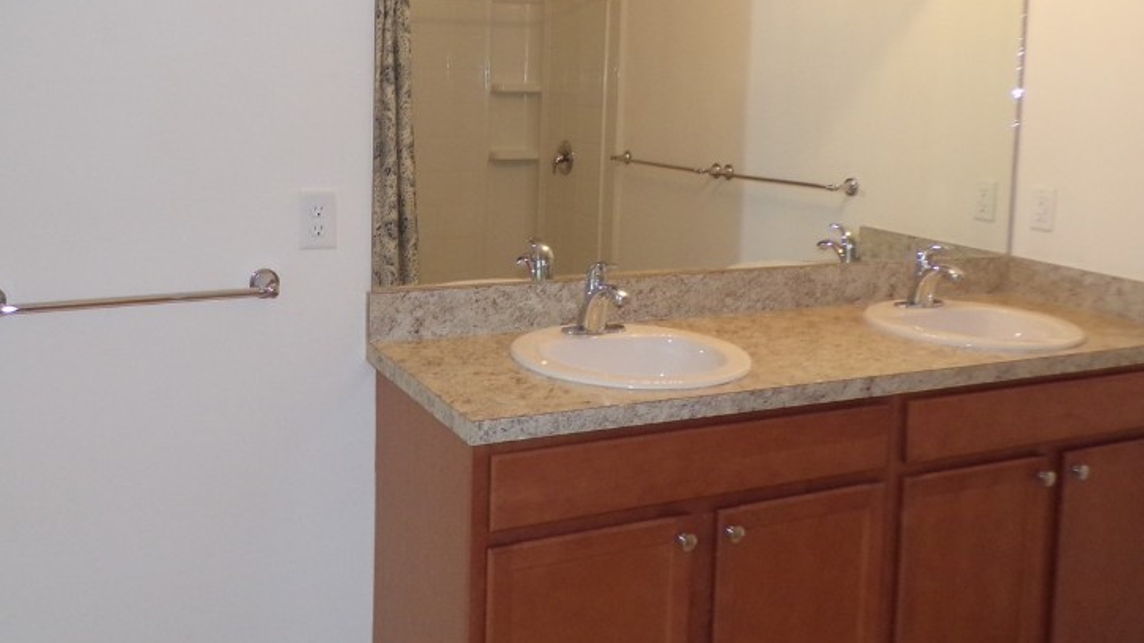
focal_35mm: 37
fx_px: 1122
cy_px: 144
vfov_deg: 31.3
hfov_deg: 53.8
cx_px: 496
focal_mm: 4.3
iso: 200
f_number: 3
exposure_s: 1/34
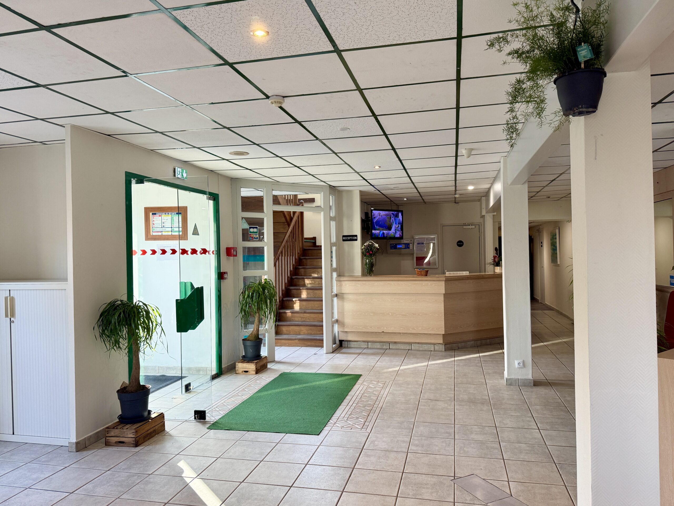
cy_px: 253
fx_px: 467
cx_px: 337
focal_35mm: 24
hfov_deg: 71.6
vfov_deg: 56.8
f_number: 1.78
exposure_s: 1/100
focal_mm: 6.76
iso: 160
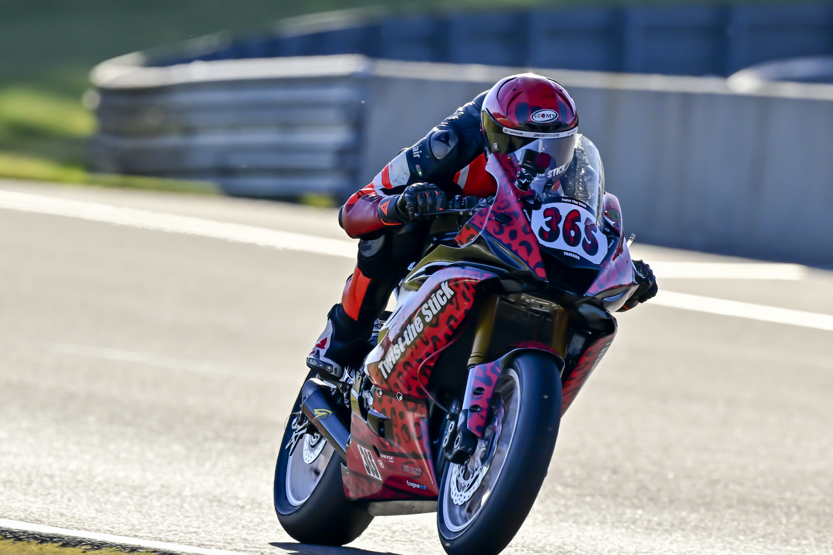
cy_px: 314
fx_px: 16007
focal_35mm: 692
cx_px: 461
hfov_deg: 3.0
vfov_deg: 2.0
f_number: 5
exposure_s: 1/1600
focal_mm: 400
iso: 800
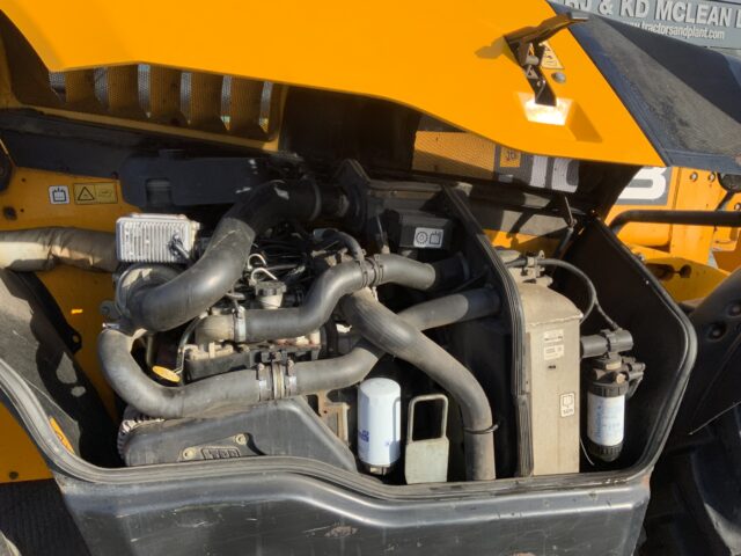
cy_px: 278
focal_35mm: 29
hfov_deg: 61.7
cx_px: 370
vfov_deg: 48.2
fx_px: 621
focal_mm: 3
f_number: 1.8
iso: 16
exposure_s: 1/978
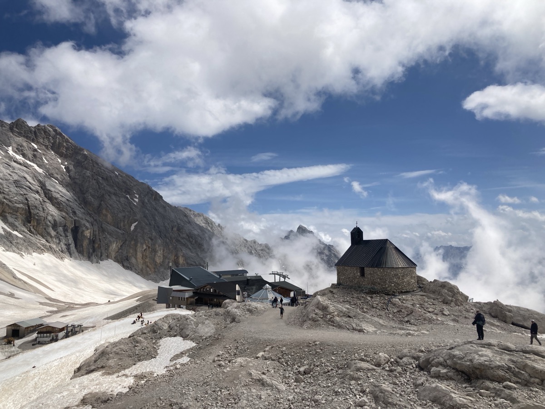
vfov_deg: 49.7
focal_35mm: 28
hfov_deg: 63.4
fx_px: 441
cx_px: 272
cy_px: 204
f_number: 1.8
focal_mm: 3.99
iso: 25
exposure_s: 1/6024
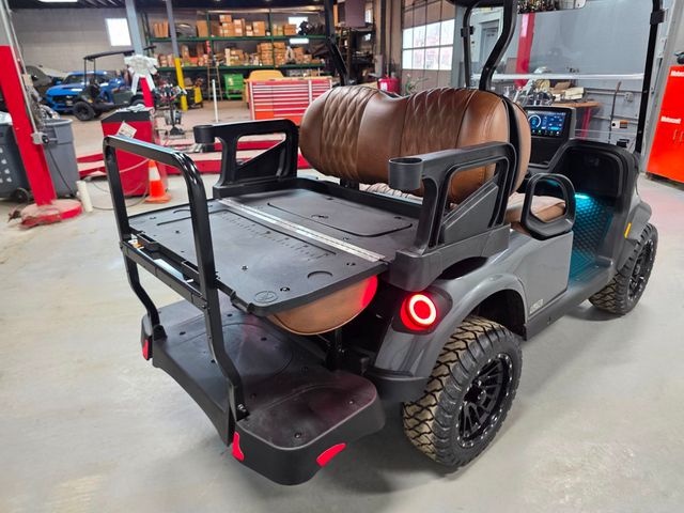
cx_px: 342
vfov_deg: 58.9
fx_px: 454
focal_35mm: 23
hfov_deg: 73.9
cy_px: 256
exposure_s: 1/120
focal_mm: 6.3
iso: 250
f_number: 1.7
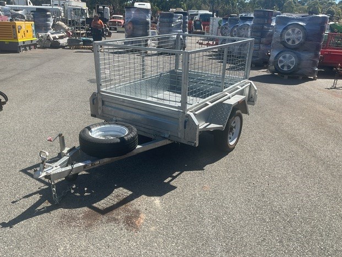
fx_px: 296
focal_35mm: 30
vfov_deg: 46.8
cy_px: 132
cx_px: 167
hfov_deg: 60.0
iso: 16
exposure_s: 1/1786
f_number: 1.8
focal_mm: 3
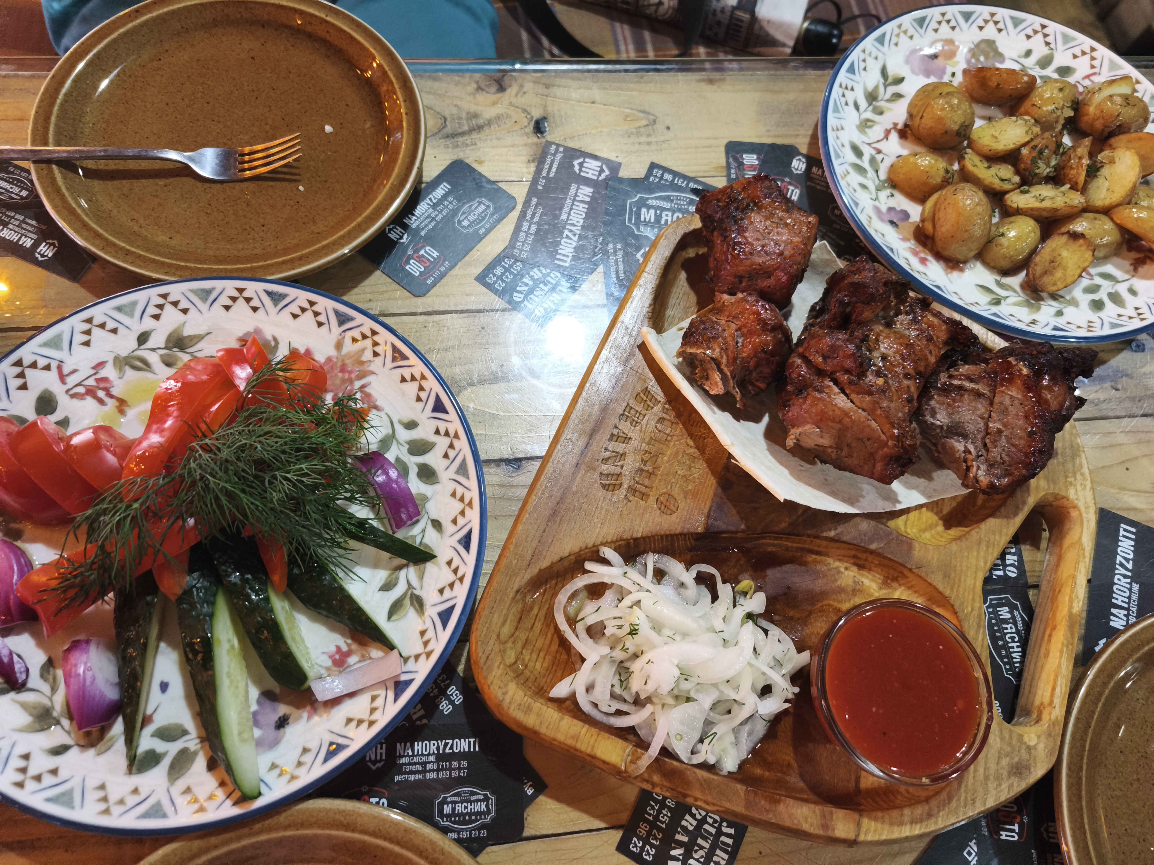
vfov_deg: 58.9
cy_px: 432
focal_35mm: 23
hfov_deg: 73.9
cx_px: 577
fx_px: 767
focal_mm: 5.35
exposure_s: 1/33.3
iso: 640
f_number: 1.7
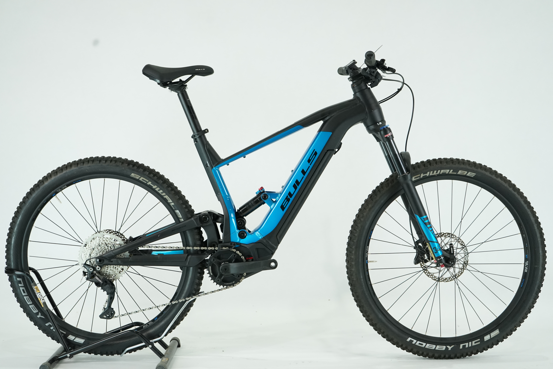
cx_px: 276
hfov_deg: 31.0
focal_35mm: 65
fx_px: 998
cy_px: 184
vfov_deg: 20.9
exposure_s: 1/200
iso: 1600
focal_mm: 65
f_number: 5.6
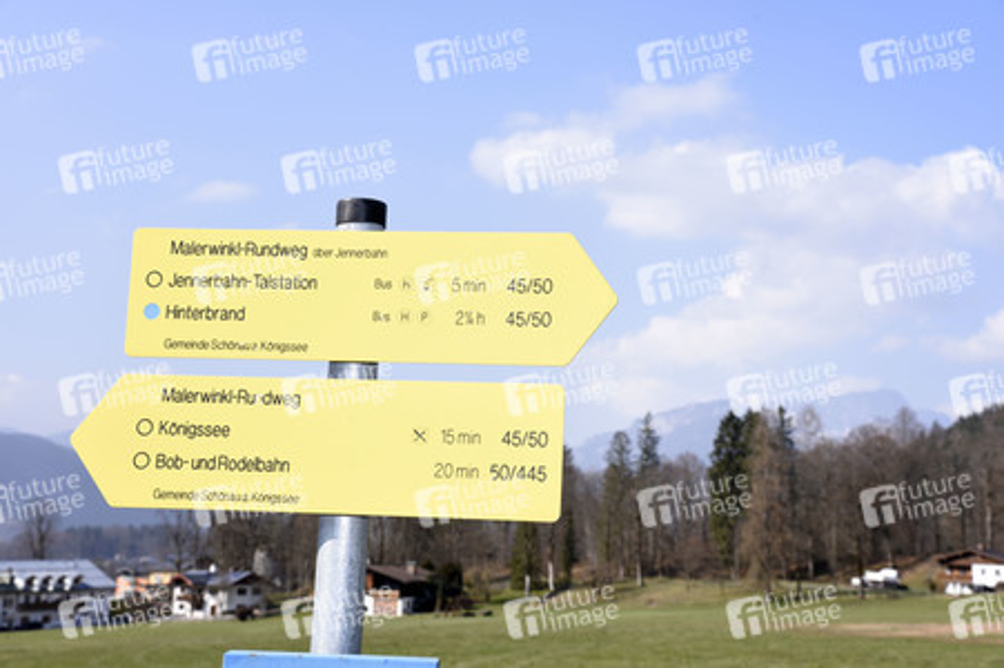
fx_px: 1449
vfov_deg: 26.0
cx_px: 502
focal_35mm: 52
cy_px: 334
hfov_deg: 38.2
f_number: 9
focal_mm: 52
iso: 160
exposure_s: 1/160
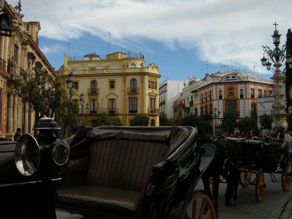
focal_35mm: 39
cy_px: 119
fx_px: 329
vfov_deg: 36.8
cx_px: 143
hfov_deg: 47.9
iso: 64
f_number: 5.4
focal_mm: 7.5
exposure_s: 1/294
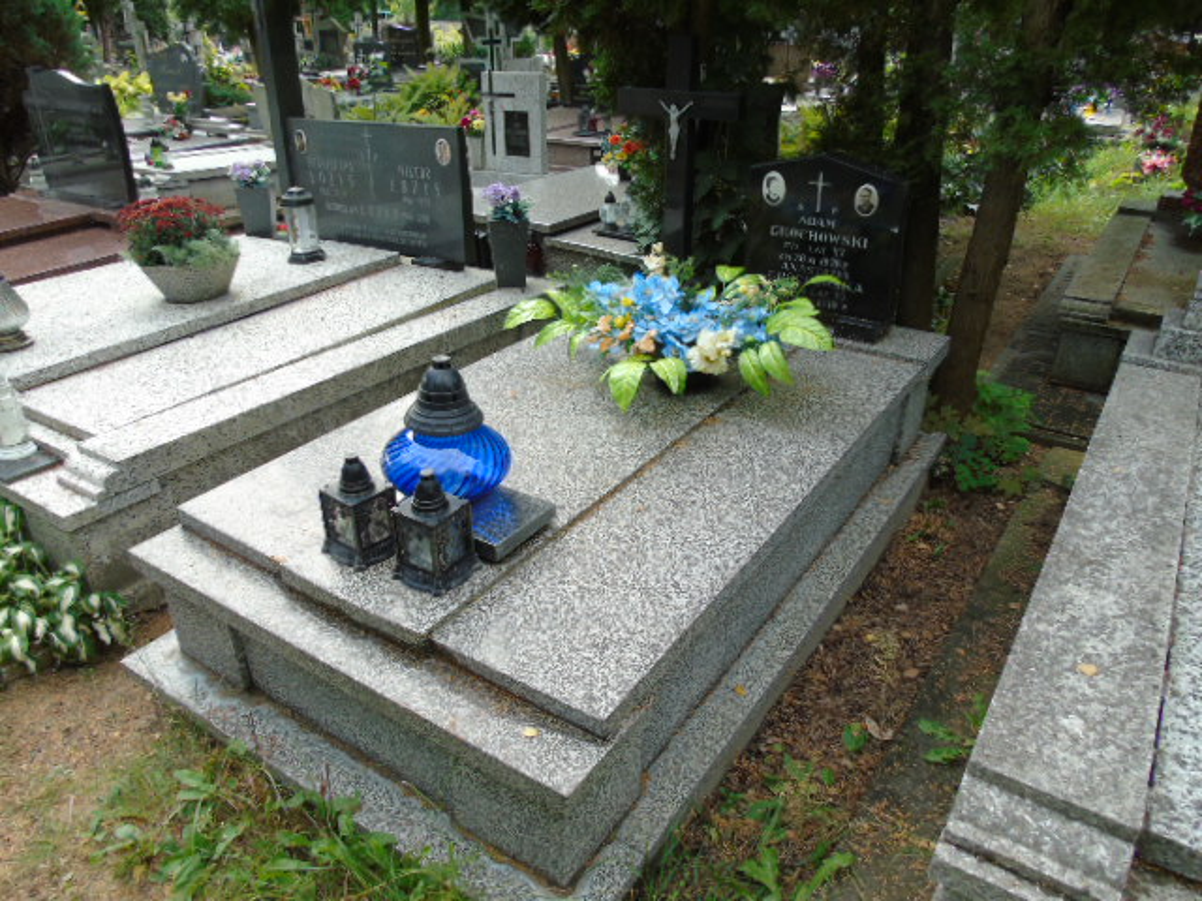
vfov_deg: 54.9
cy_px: 450
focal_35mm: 25
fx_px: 868
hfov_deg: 69.4
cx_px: 601
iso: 80
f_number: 3.4
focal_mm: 4.4
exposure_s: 1/125
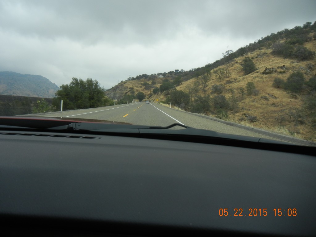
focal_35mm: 30
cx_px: 158
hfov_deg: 60.0
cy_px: 118
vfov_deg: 46.8
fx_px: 274
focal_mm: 5.4
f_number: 3.5
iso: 160
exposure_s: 1/930
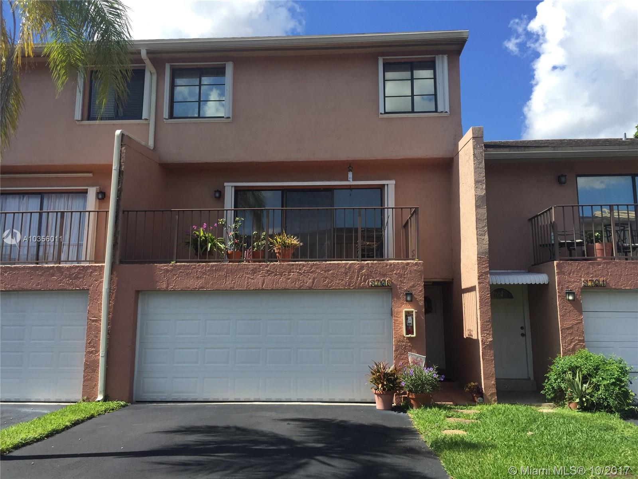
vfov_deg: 48.2
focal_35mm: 29
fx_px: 534
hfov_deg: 61.7
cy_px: 240
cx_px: 319
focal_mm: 4.15
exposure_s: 1/1276
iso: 32
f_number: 2.2
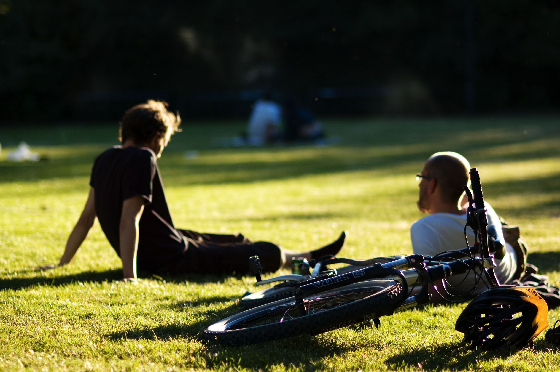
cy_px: 186
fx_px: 1982
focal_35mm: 128
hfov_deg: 16.1
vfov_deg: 10.7
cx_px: 280
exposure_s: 1/2000
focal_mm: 85
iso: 200
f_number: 1.8
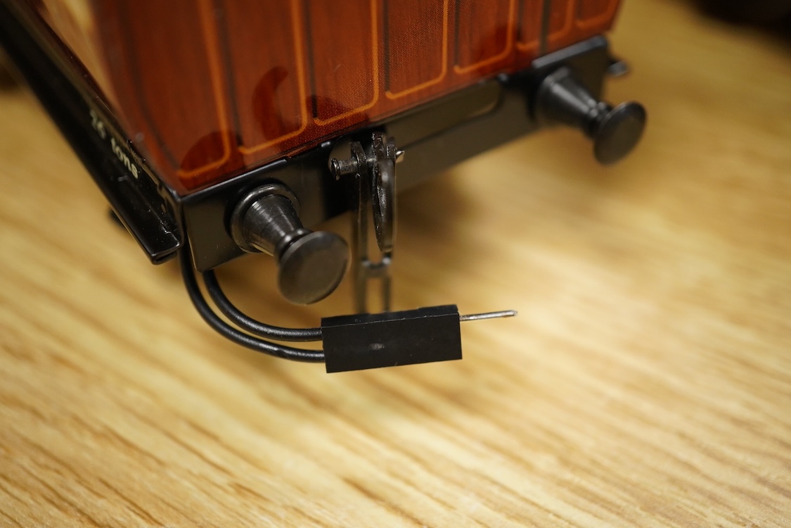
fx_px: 989
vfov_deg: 29.9
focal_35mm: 45
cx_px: 396
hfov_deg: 43.6
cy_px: 264
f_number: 5
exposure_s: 1/200
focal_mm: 30
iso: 2000
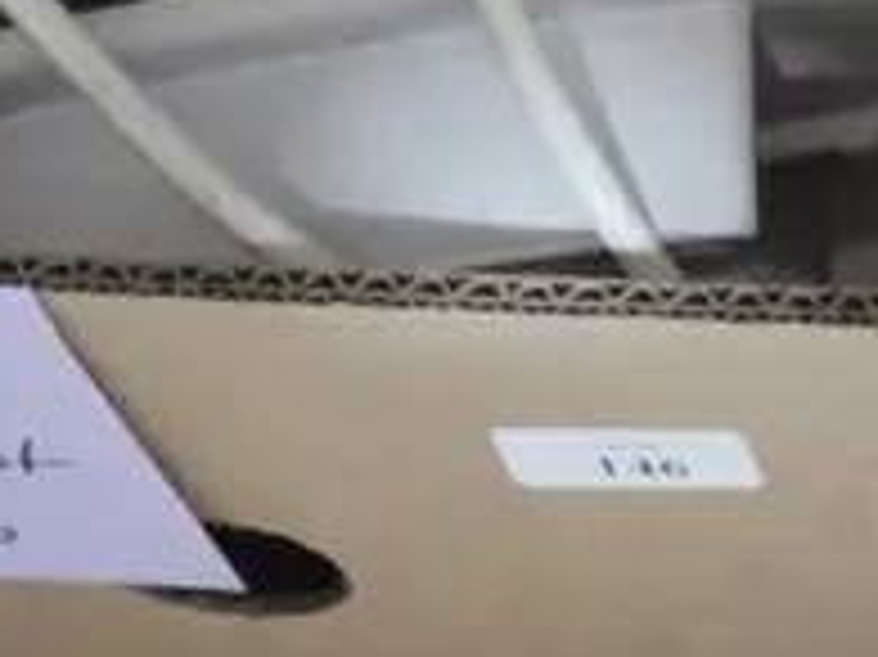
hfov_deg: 8.5
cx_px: 2251
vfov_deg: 6.9
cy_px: -452
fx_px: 5323
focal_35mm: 210
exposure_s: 1/50
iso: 3200
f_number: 4.4
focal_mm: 20
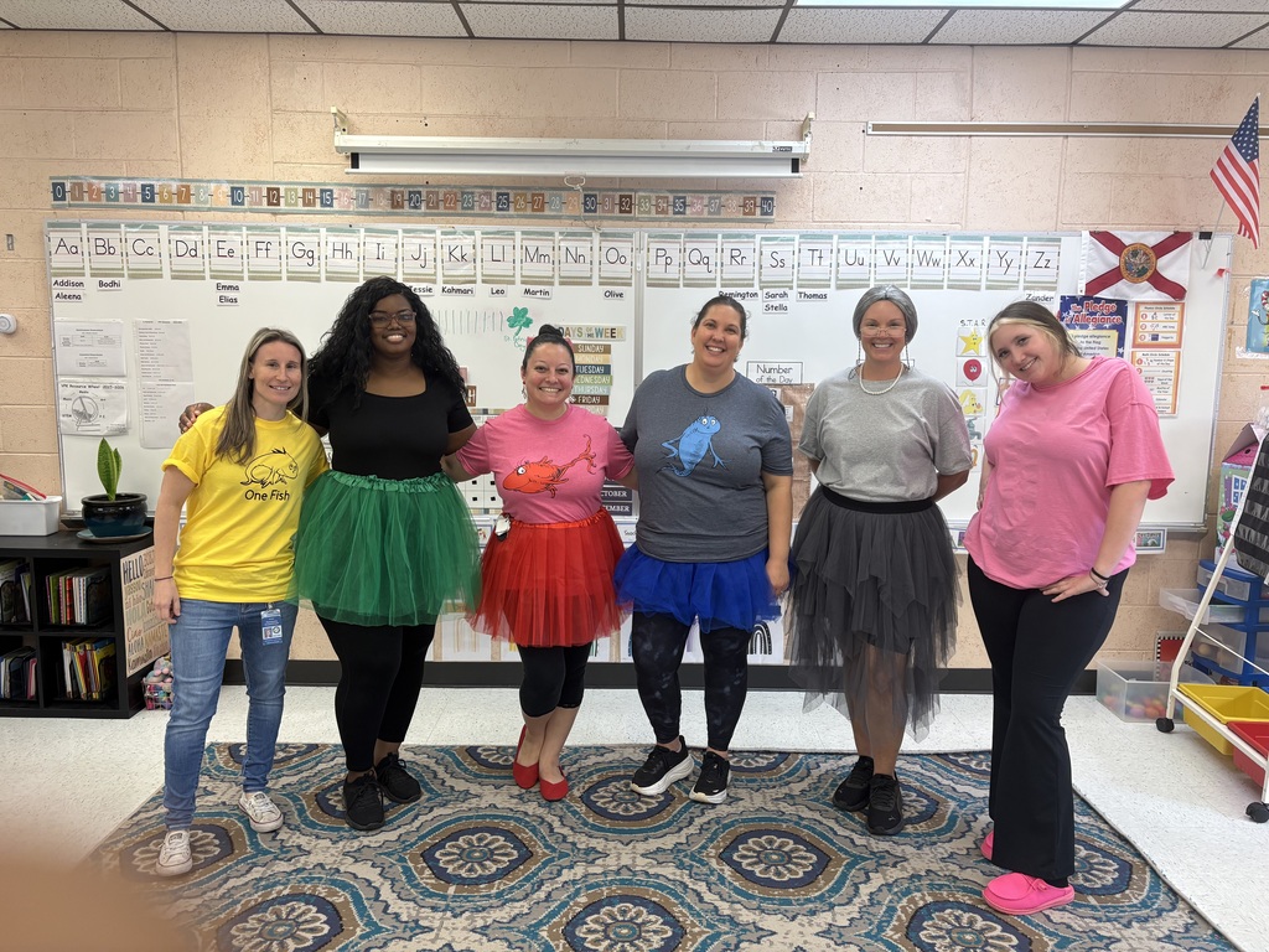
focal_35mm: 26
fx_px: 953
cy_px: 476
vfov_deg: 53.1
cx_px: 634
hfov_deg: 67.3
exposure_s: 1/120
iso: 125
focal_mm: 5.96
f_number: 1.6
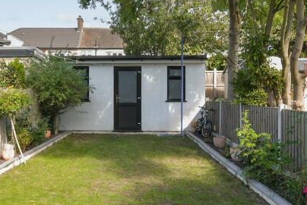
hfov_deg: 50.4
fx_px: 324
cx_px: 128
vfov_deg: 35.1
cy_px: 92
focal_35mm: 38
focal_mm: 10
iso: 160
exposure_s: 1/100
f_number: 8
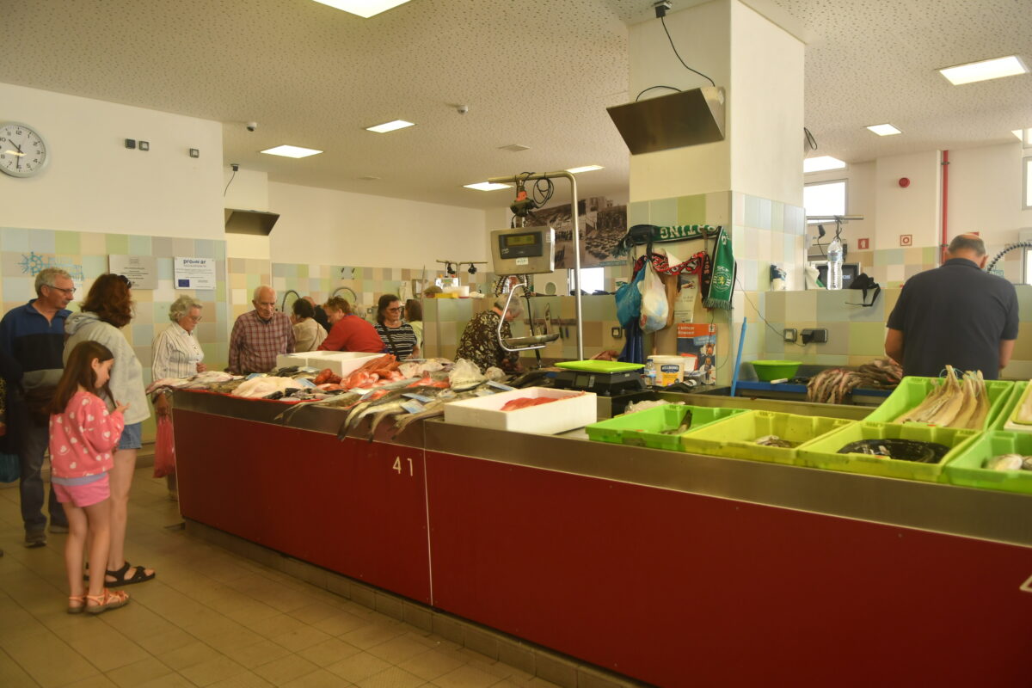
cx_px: 516
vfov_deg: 50.4
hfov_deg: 70.4
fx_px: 731
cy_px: 344
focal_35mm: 26
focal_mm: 17
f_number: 2.8
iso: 250
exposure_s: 1/200
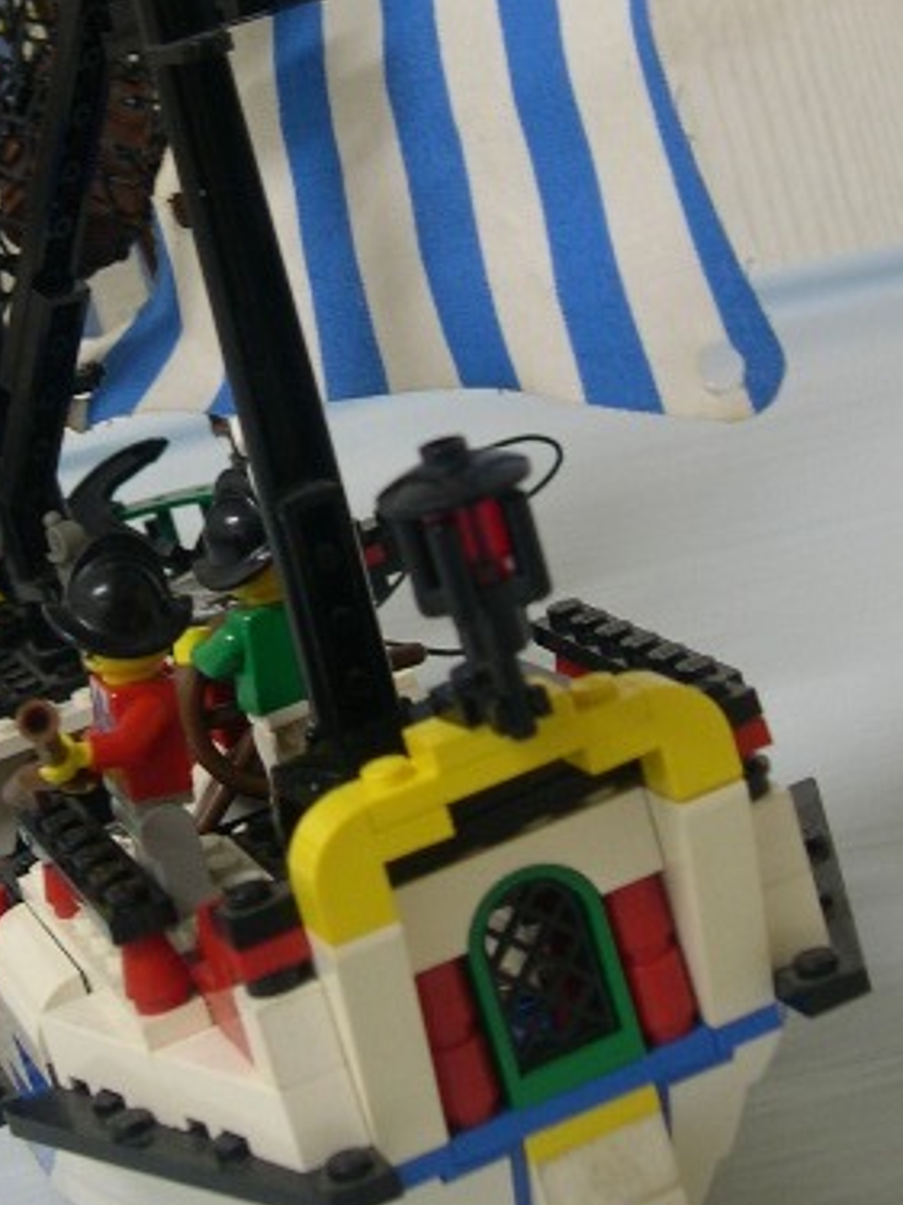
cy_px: 379
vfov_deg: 24.0
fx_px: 2819
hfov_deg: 18.1
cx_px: 199
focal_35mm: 81
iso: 100
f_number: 2.8
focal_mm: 8
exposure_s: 1/13
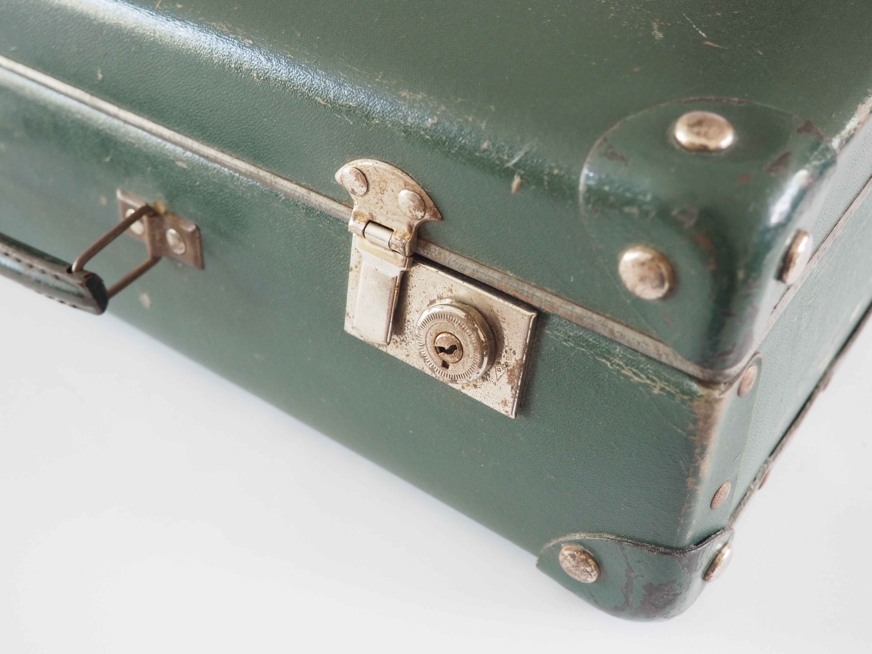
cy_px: 327
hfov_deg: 42.9
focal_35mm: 44
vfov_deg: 32.9
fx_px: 1108
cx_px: 436
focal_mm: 22
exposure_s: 1/60
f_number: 4.1
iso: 1250
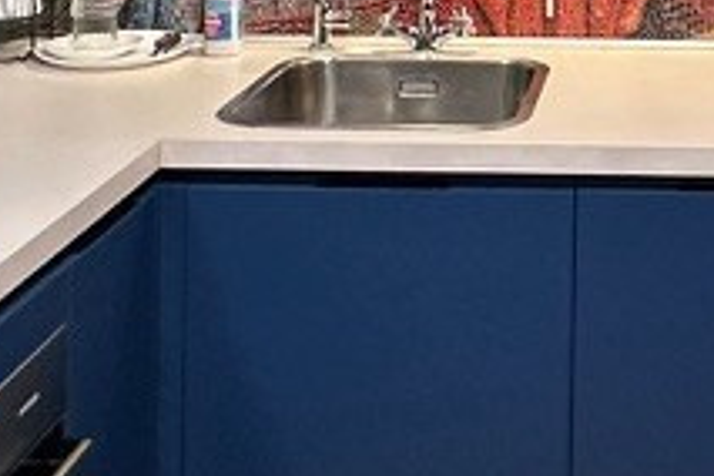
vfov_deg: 17.7
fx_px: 1388
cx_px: 701
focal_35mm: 70
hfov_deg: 27.3
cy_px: -215
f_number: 2.2
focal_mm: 2.22
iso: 320
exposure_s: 1/59
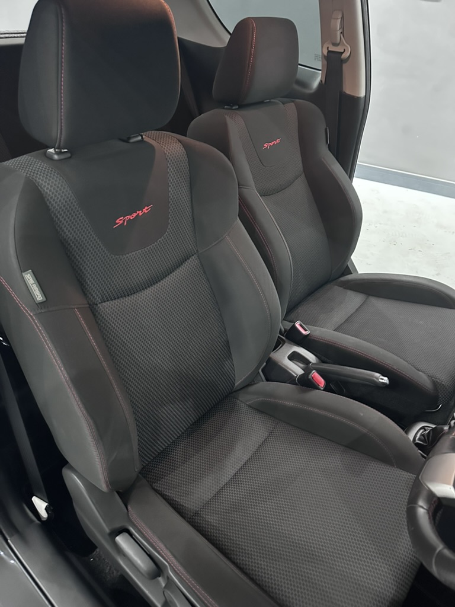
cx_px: 228
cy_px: 304
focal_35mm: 24
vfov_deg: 71.6
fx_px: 421
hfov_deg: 56.8
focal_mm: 6.86
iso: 1250
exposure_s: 1/25
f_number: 1.78
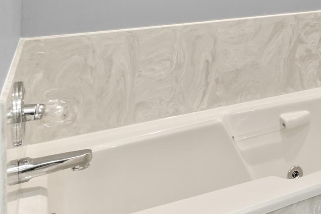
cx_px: 480
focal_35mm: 52
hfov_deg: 27.2
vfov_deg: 23.6
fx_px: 460
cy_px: -51
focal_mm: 11
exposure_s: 1/1.25
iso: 250
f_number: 9
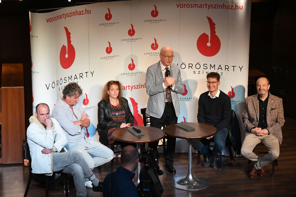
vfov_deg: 11.7
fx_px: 962
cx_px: 148
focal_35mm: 117
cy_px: 98
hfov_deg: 17.5
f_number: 5
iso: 5000
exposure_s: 1/250
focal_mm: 78
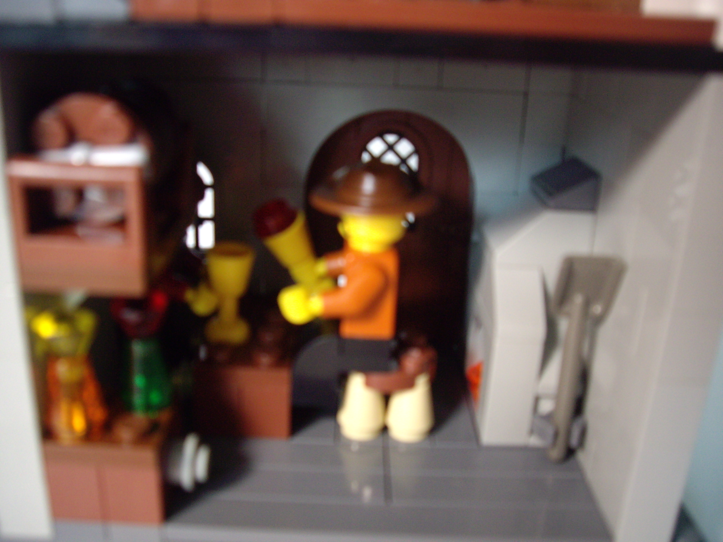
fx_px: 794
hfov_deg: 49.0
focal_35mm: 38
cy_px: 271
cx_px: 362
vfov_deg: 37.7
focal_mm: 6.2
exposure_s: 1/20
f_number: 2.7
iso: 200
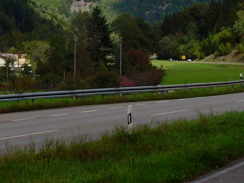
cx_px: 72
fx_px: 945
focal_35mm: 134
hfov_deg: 14.7
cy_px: -19
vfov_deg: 10.9
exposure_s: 1/354
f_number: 5.1
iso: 50
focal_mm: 8.3
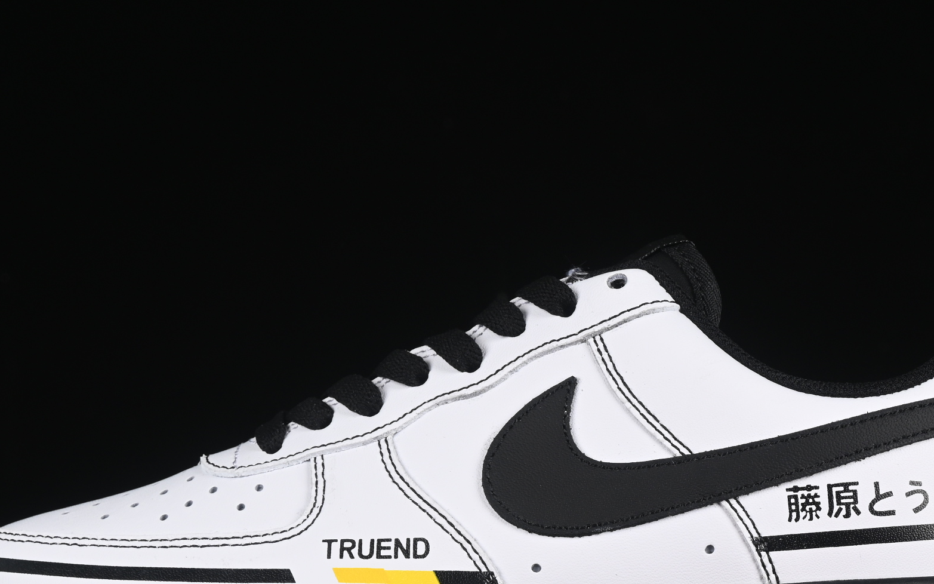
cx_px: 514
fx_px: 3462
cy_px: 401
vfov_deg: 9.6
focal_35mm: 136
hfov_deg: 15.4
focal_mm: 50
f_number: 8
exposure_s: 1/80
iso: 160
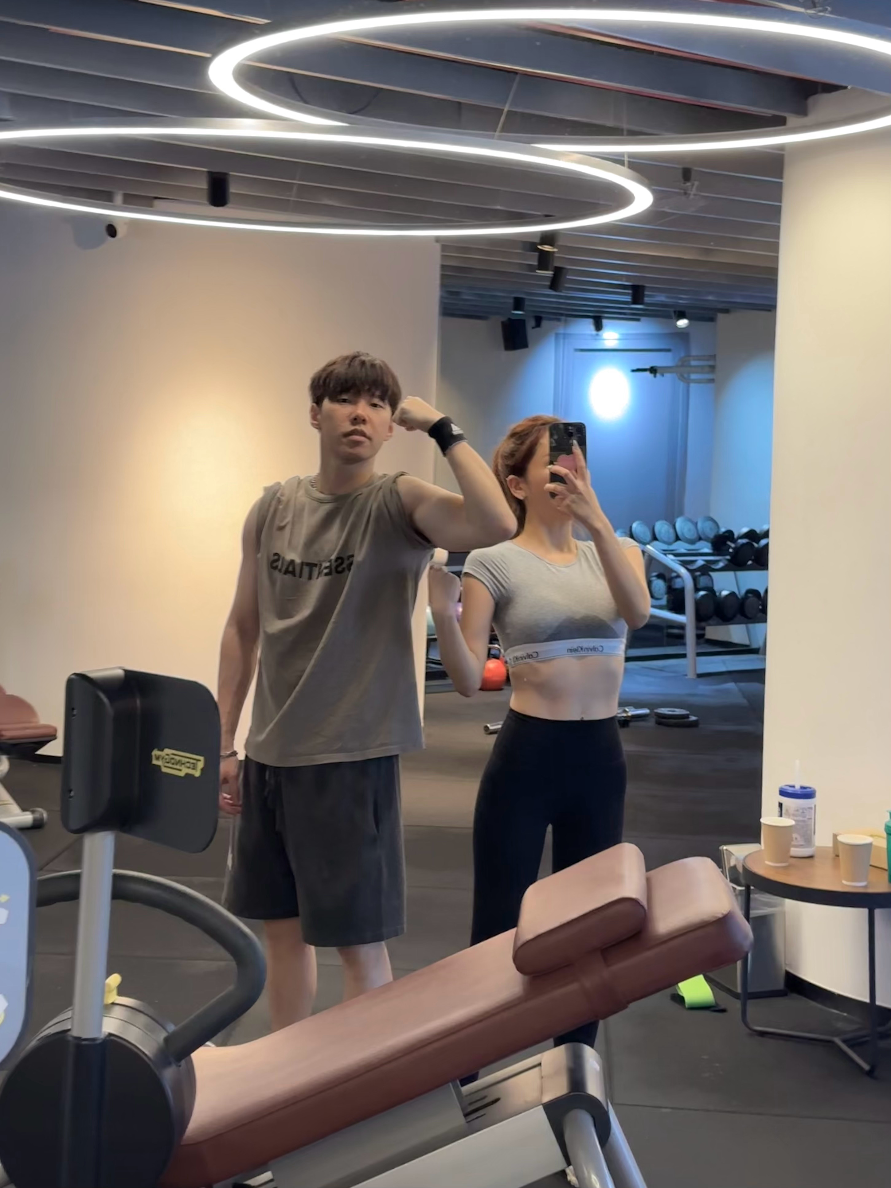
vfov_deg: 39.7
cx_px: 446
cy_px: 594
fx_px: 1648
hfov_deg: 30.3
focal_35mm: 48
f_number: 1.78
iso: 125
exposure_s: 1/60
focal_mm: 6.86
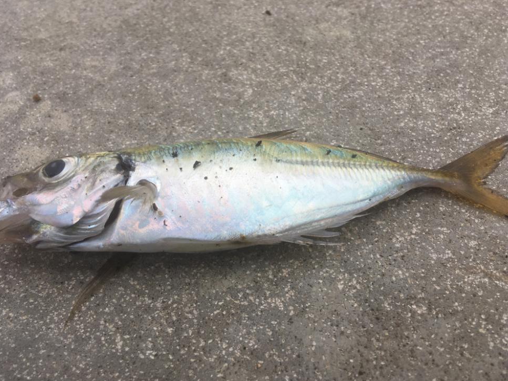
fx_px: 440
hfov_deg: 60.0
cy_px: 197
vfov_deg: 46.8
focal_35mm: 30
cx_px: 258
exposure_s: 1/425
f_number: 2.2
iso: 25
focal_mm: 4.15
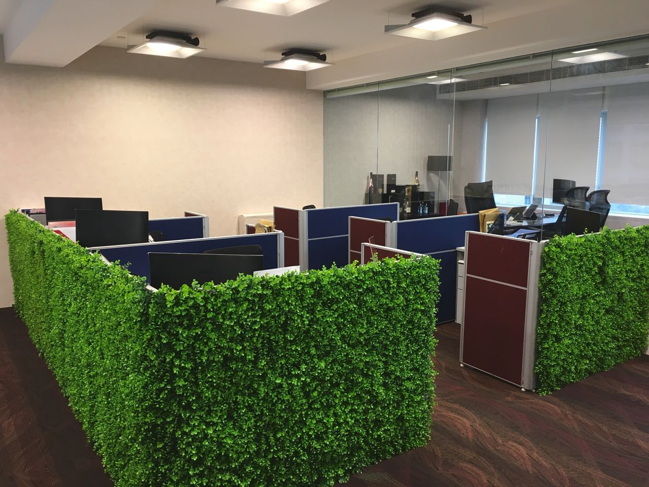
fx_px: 544
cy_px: 244
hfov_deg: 61.7
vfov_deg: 48.2
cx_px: 324
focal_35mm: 29
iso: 80
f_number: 2.2
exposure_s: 1/33
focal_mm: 4.15
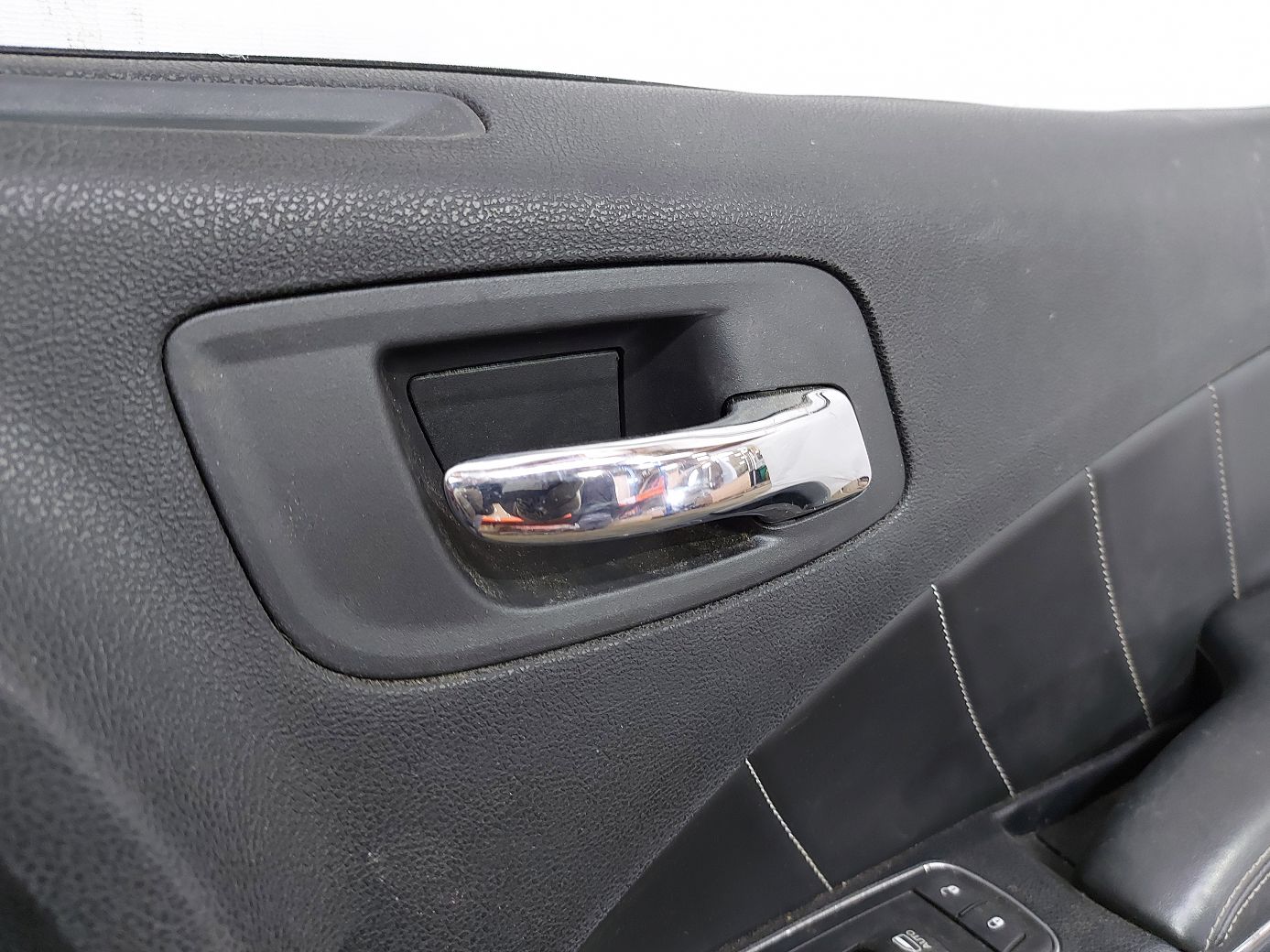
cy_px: 476
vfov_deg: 56.8
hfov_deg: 71.6
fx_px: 880
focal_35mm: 24
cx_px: 635
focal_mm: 5.23
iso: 250
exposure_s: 1/33
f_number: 1.8
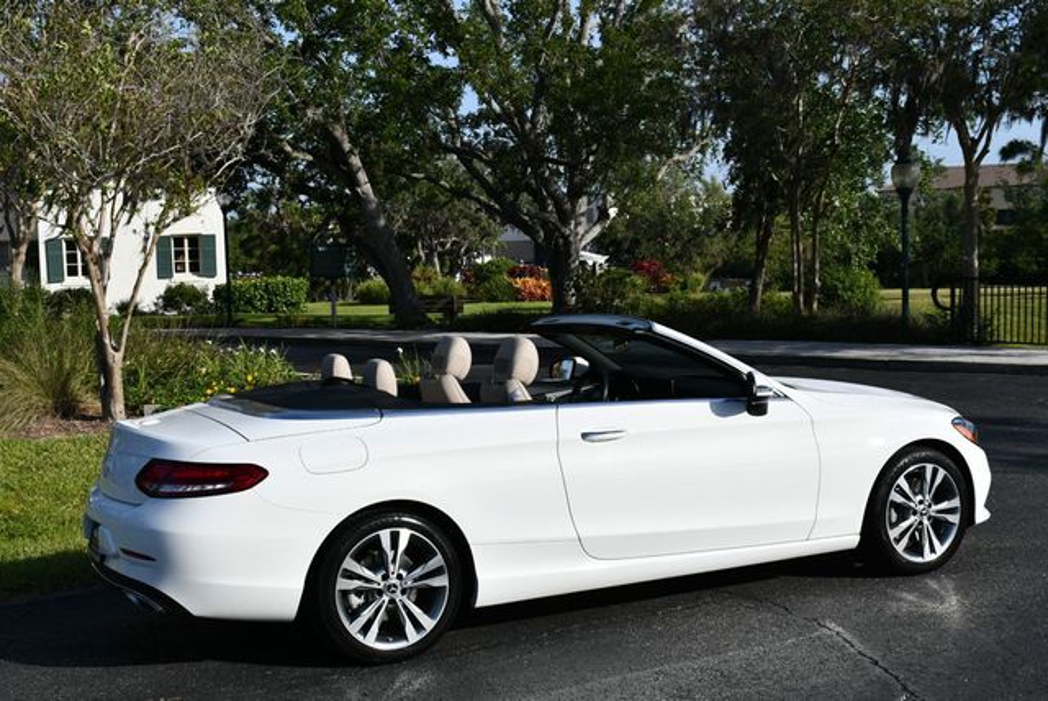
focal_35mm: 48
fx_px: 1399
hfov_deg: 41.1
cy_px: 350
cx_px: 524
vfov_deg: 28.1
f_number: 10
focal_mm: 24
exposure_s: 1/400
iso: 100
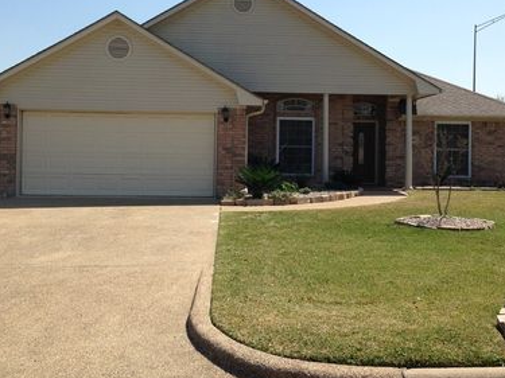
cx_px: 248
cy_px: 147
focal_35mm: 44
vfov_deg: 32.7
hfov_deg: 43.0
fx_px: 642
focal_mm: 4.13
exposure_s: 1/1642
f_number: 2.4
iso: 50
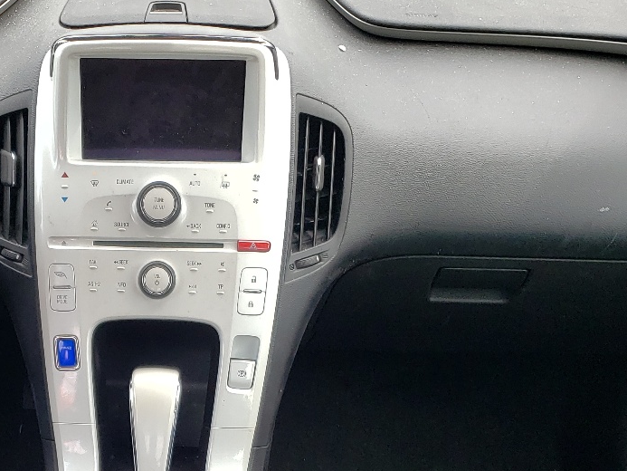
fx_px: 1087
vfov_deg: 23.5
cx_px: 121
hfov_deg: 31.3
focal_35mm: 60
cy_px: 460
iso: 50
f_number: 1.5
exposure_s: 1/323
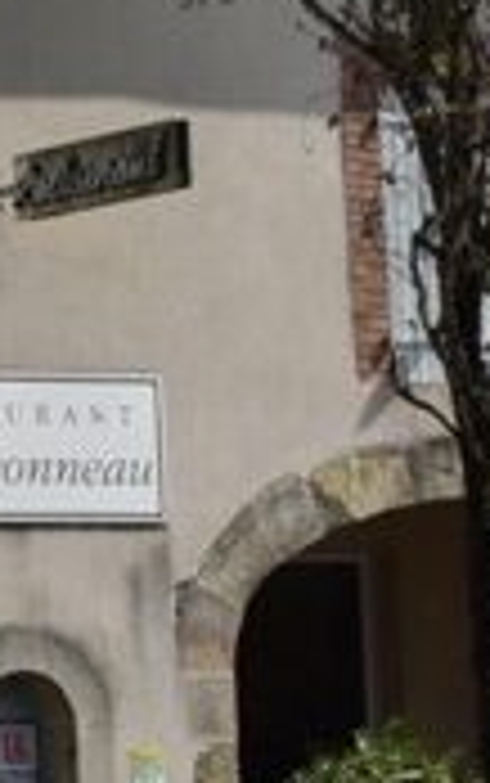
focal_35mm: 174
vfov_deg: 12.0
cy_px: 310
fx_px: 3712
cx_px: -800
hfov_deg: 7.0
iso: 125
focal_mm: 22
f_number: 16
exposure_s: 1/100
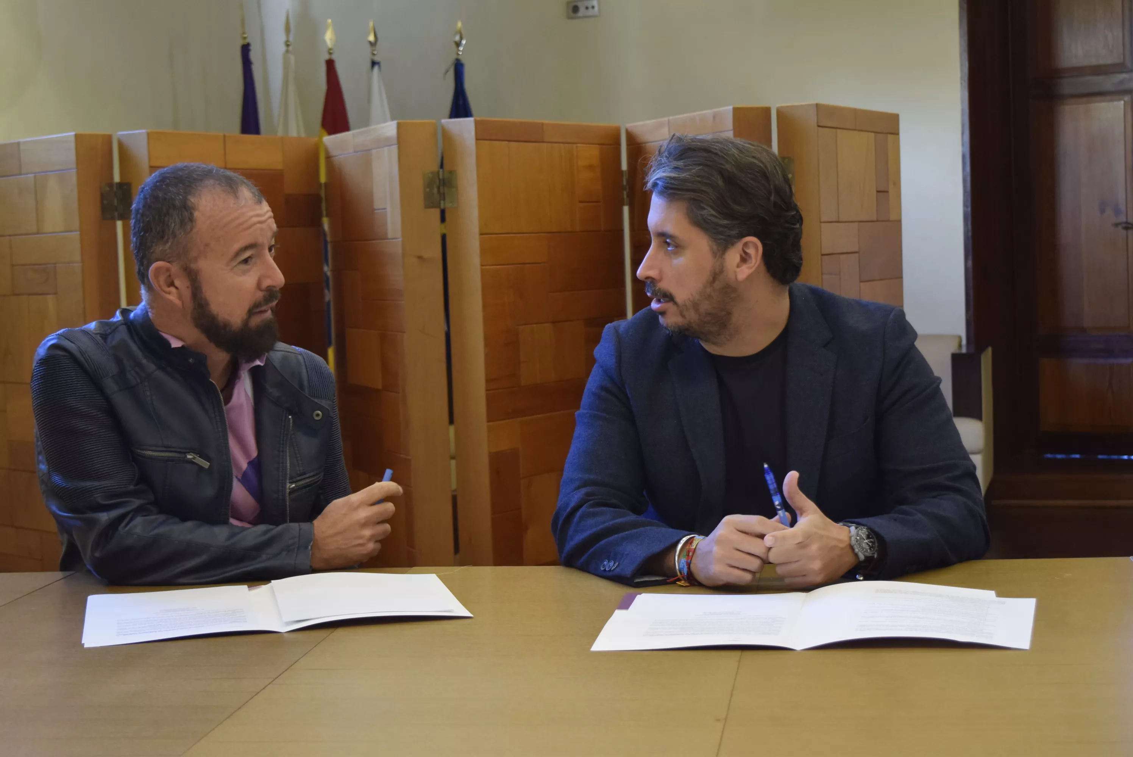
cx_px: 566
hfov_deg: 31.9
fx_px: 1984
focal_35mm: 63
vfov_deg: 21.6
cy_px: 378
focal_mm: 42
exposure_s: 1/60
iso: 1250
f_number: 5
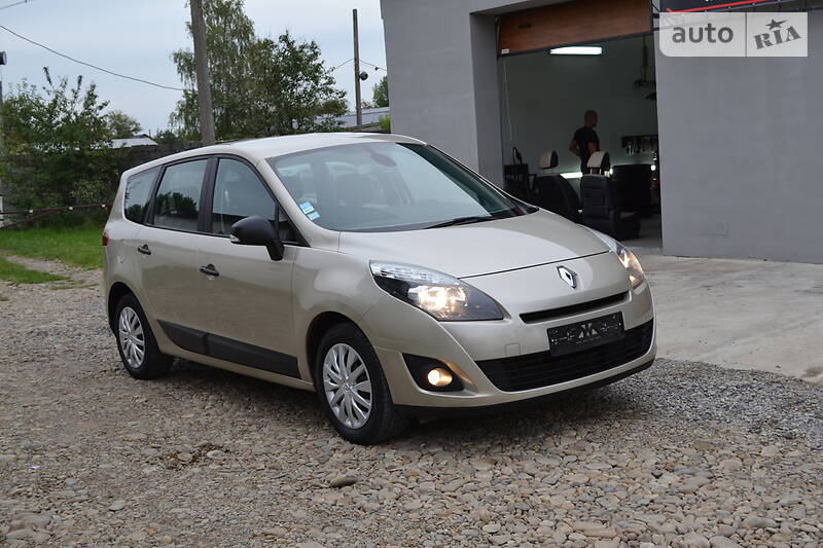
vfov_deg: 29.9
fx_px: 1028
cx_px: 412
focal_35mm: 45
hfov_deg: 43.6
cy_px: 274
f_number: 5.6
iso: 250
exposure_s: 1/125
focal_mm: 30
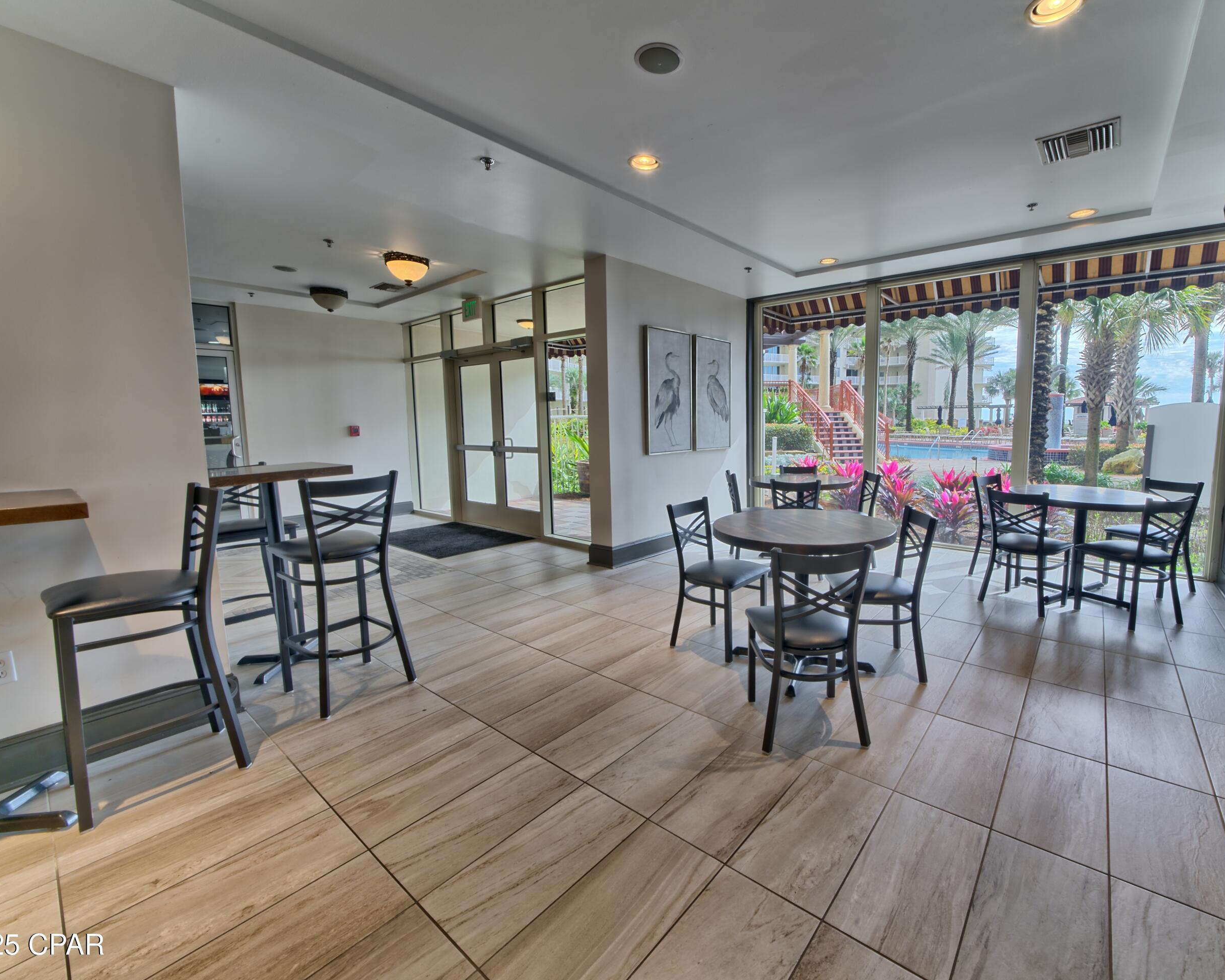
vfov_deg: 88.0
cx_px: 694
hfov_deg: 100.1
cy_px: 483
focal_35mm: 14
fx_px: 508
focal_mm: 12
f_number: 19
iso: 200
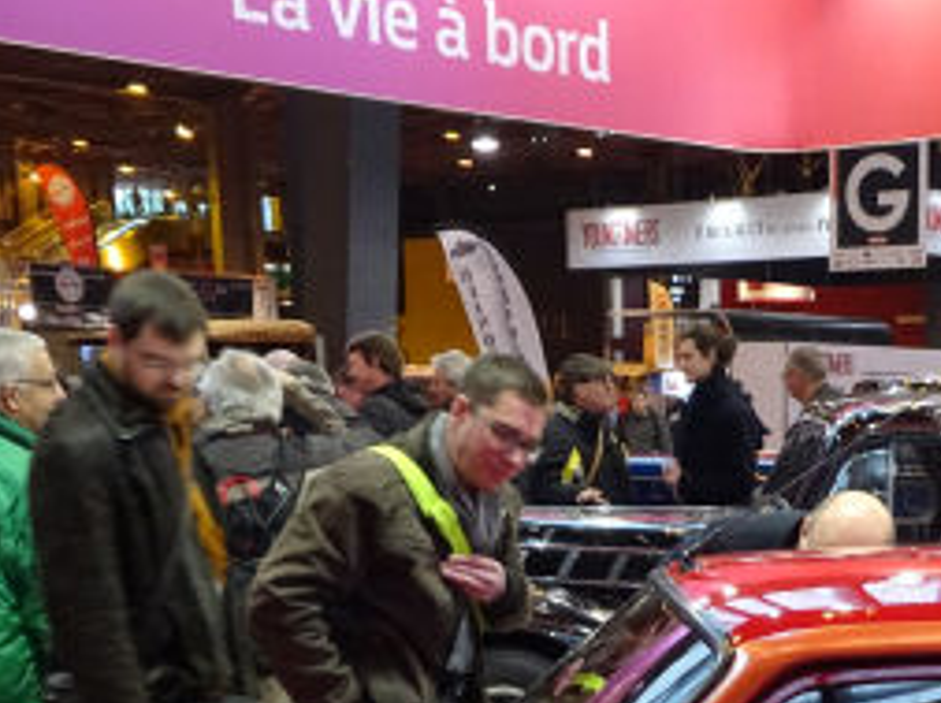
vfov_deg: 17.8
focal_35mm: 76
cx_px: 792
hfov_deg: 25.1
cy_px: 978
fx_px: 2063
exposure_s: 1/30
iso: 200
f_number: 3.5
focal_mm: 4.1
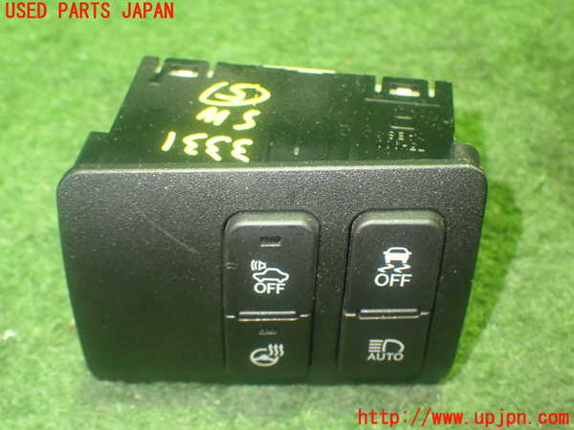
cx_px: 287
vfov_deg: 29.1
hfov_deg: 38.2
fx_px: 829
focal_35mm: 50
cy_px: 215
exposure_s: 1/13
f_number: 3.2
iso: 800
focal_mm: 9.01
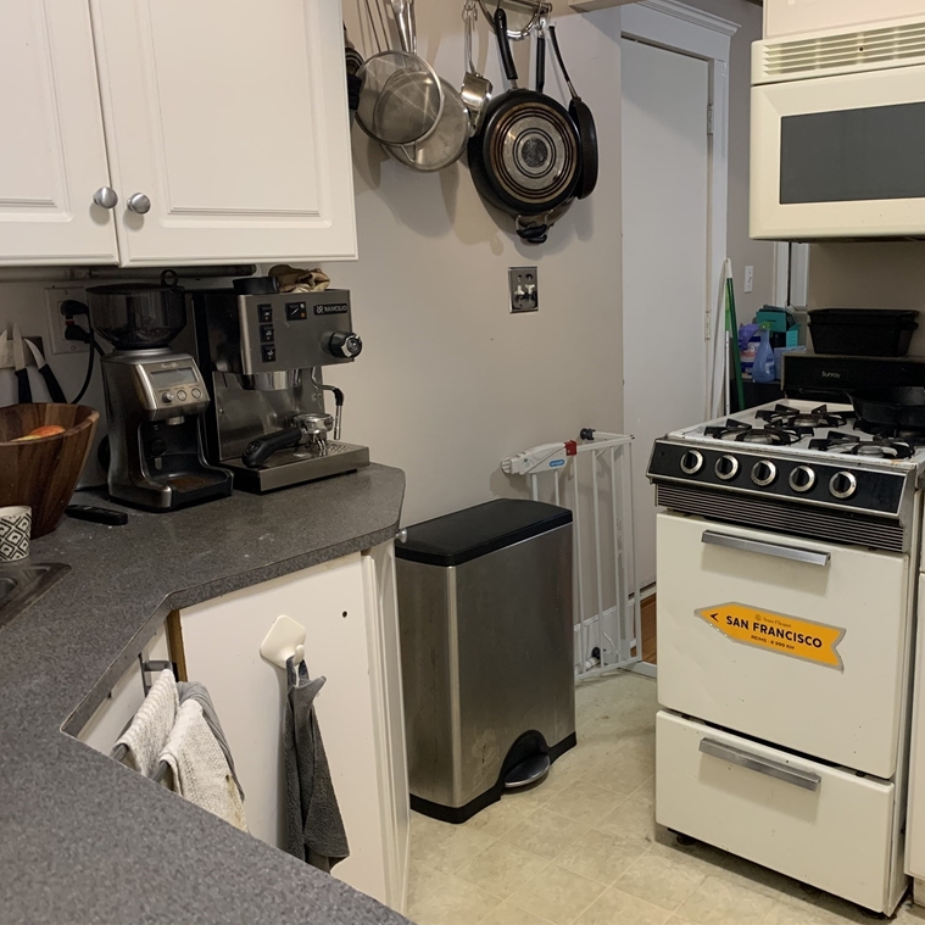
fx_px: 937
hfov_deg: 51.8
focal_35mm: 31
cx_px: 591
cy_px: 458
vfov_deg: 52.5
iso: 250
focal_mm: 4.25
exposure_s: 1/40
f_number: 1.8
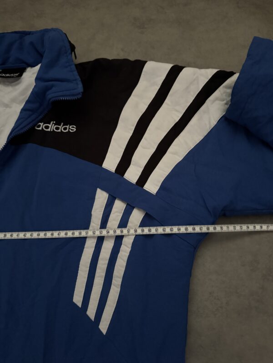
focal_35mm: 24
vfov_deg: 71.6
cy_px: 182
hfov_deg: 56.8
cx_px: 136
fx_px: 252
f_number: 1.78
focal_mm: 6.76
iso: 1600
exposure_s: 1/30
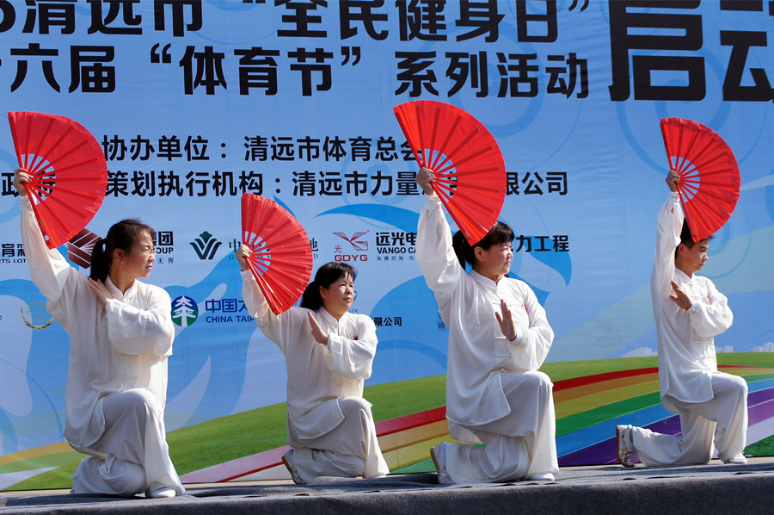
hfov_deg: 18.1
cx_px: 387
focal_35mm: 113
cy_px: 258
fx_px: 2427
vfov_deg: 12.1
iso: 100
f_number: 4
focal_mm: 55
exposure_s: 1/640
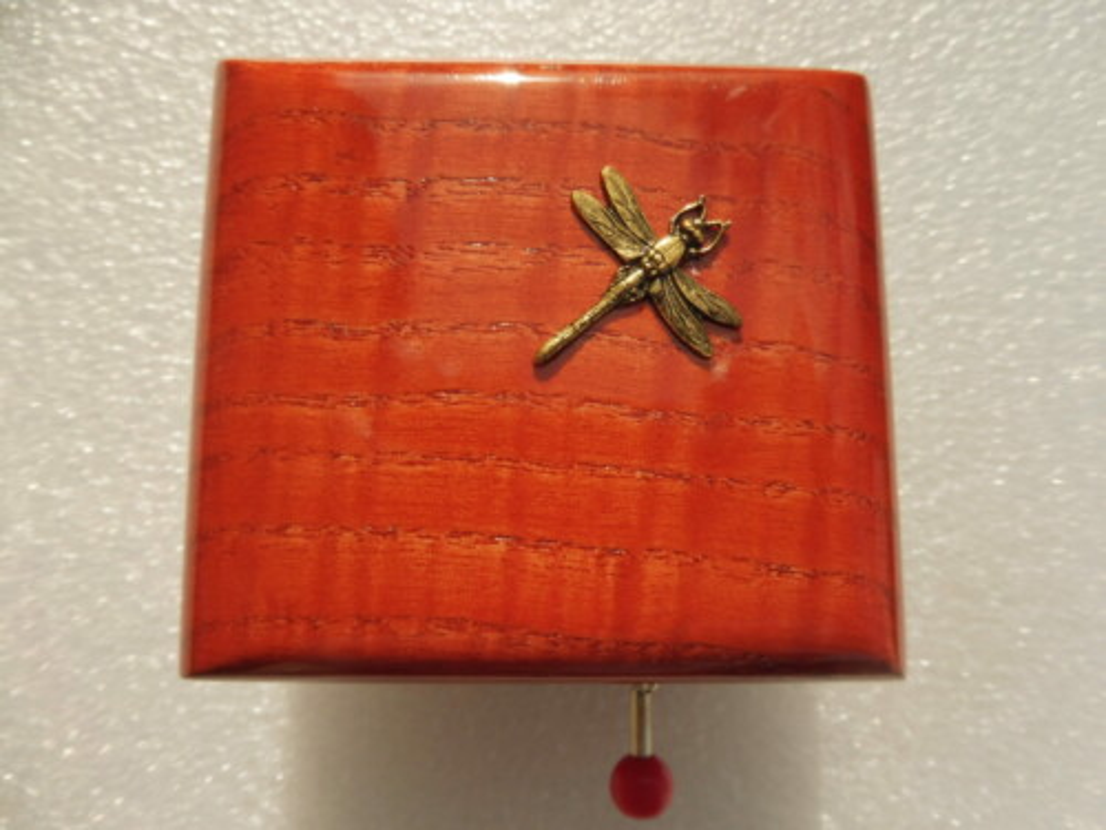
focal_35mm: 24
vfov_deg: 56.8
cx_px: 553
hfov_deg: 71.6
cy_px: 415
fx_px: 767
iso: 100
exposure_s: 1/1300
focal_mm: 4.3
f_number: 4
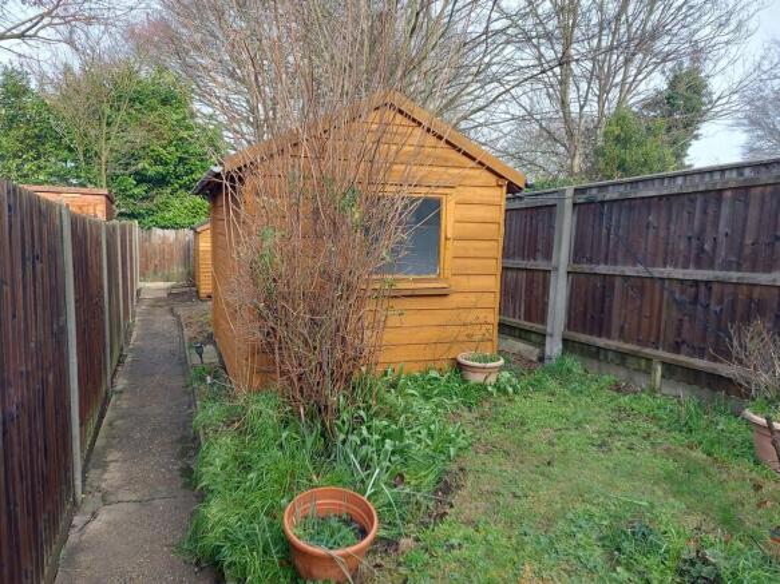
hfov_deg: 71.6
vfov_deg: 56.8
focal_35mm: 24
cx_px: 390
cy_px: 292
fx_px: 541
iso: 32
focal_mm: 5.23
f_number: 1.8
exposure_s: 1/102
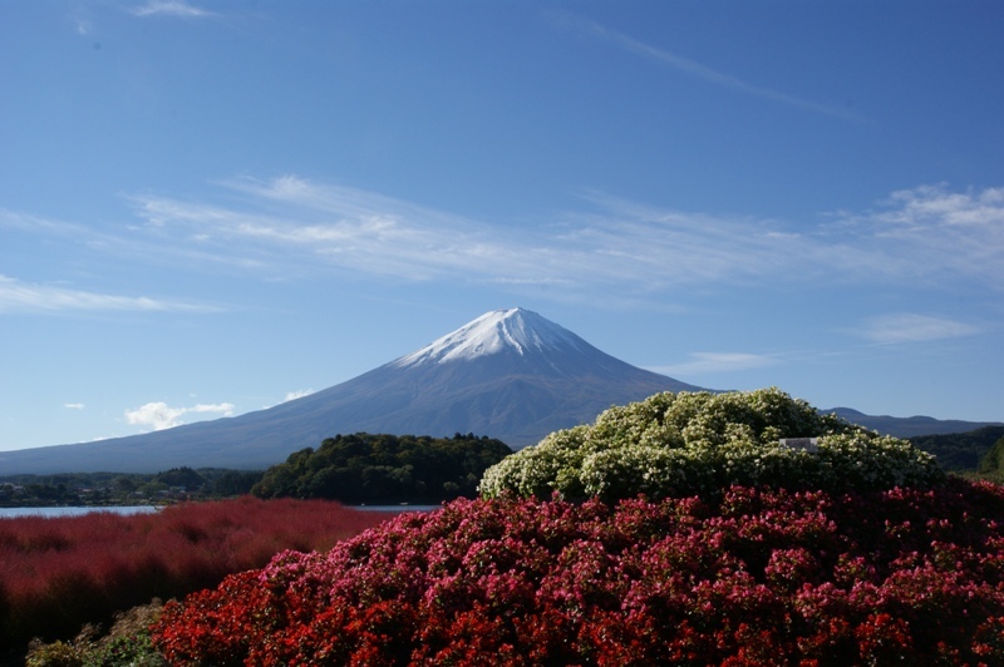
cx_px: 502
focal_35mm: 39
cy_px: 334
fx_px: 1087
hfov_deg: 49.6
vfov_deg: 34.2
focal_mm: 26
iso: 200
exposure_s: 1/125
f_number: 20
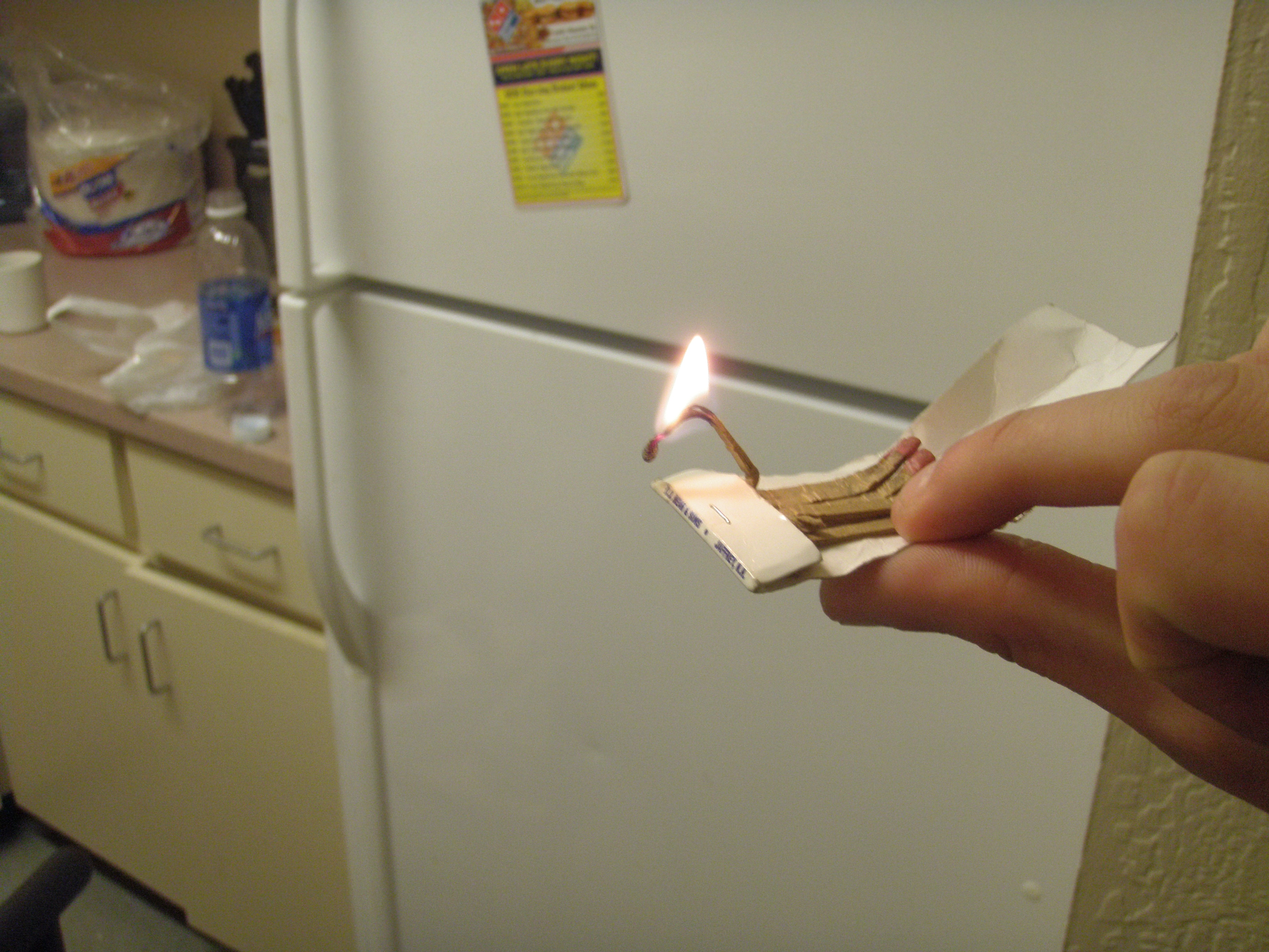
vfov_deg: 37.7
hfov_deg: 49.0
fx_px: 1393
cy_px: 476
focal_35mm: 38
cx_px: 634
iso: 200
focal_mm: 6.7
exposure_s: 1/25
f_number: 3.5
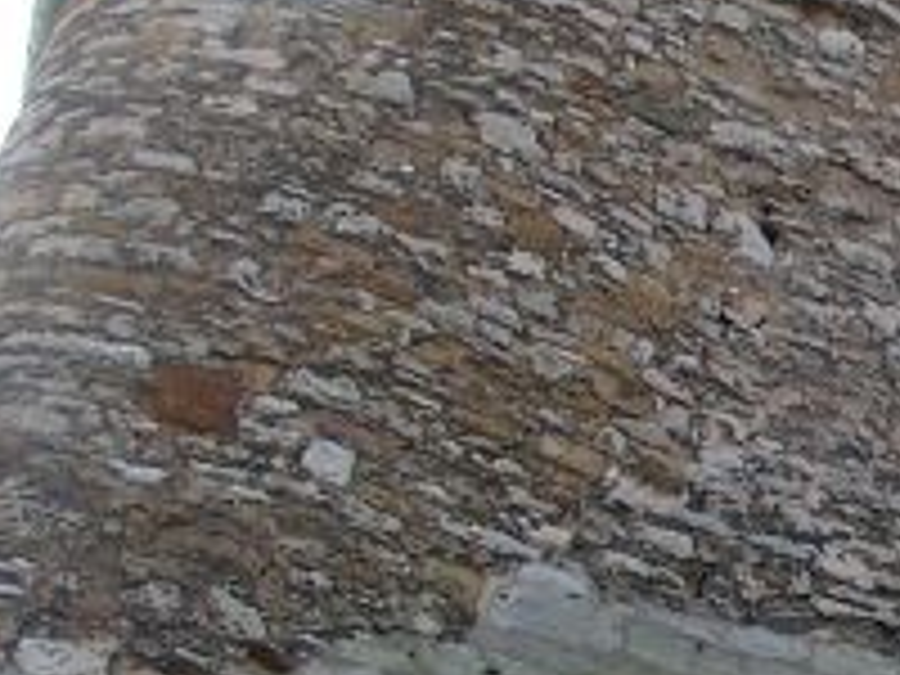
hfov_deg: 13.5
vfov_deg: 10.9
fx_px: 3536
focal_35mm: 136
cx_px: 1422
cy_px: 346
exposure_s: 1/241
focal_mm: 7.13
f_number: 4
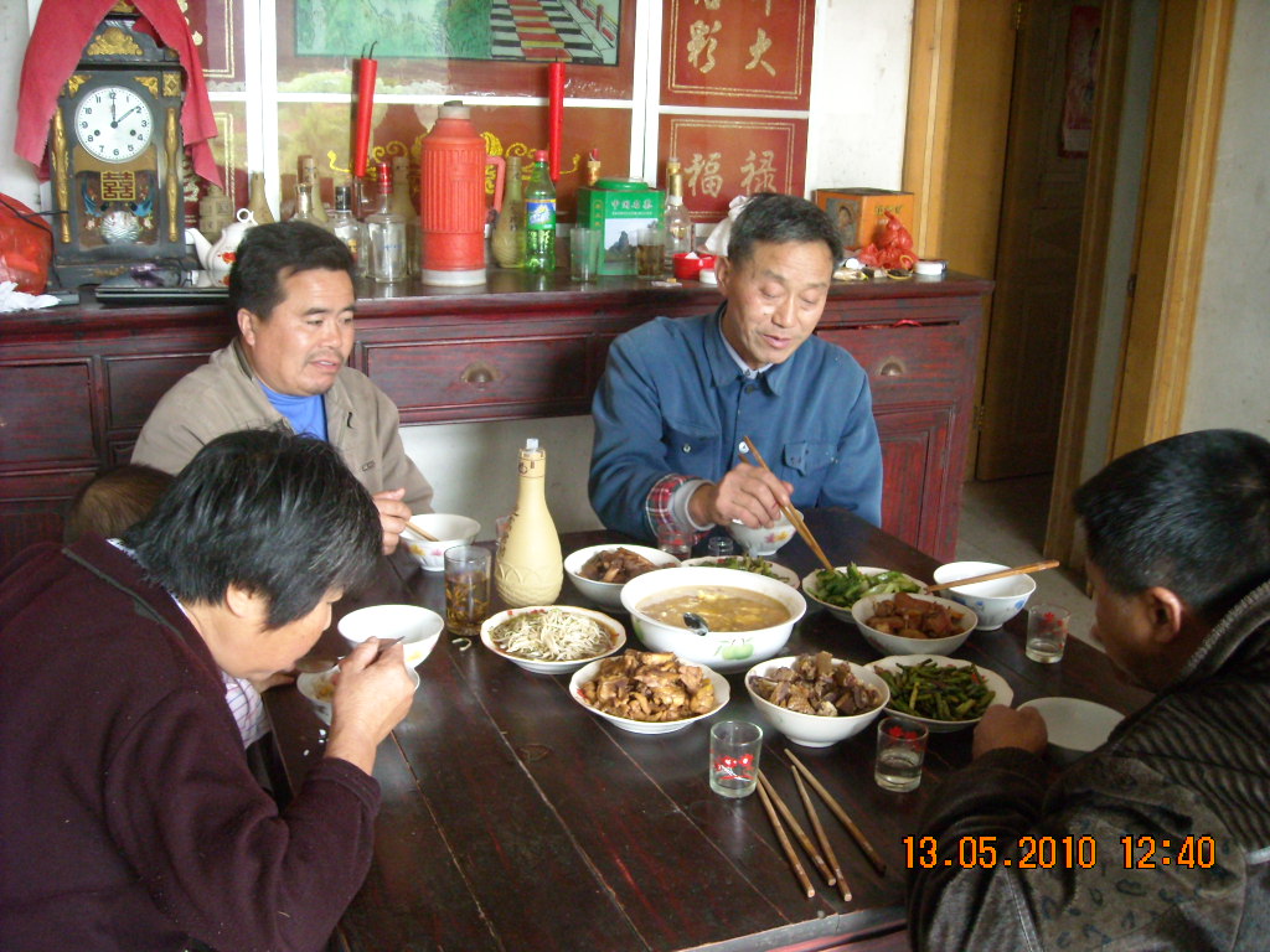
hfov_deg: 52.6
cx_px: 635
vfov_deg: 40.7
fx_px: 1284
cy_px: 476
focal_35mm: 35
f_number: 2.8
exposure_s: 1/30
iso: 400
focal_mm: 5.7
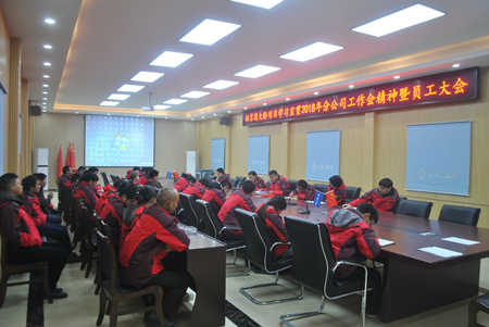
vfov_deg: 48.0
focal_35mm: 27
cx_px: 244
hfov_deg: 67.3
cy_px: 164
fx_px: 367
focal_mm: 18
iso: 200
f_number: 3.5
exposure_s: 1/30
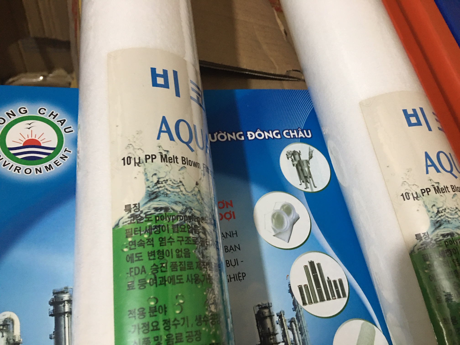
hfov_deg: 61.7
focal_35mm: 29
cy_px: 172
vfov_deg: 48.2
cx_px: 230
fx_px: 385
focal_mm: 4.15
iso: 100
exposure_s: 1/8
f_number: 2.2
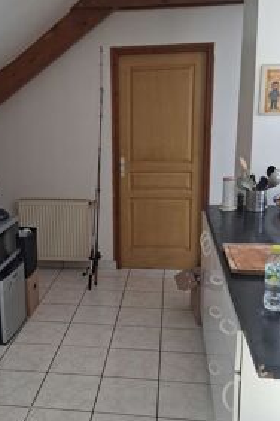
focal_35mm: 41
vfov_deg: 47.4
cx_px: 98
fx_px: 478
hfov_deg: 32.4
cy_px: 217
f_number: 1.8
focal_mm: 3.98
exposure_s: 1/100
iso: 125
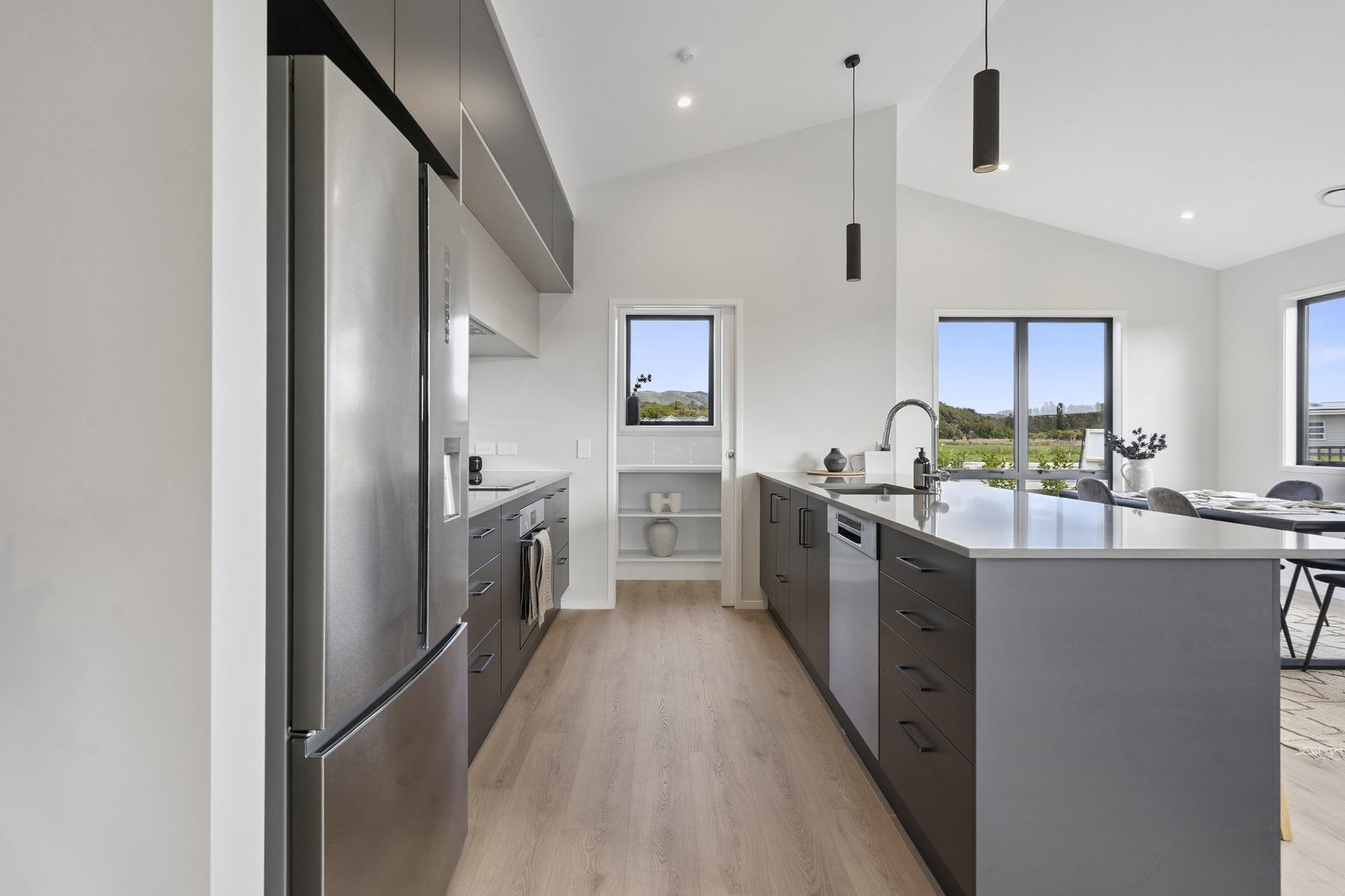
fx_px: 635
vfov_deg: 70.5
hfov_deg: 93.3
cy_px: 448
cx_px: 672
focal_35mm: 17
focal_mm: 17
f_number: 9
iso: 400
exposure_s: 1/25
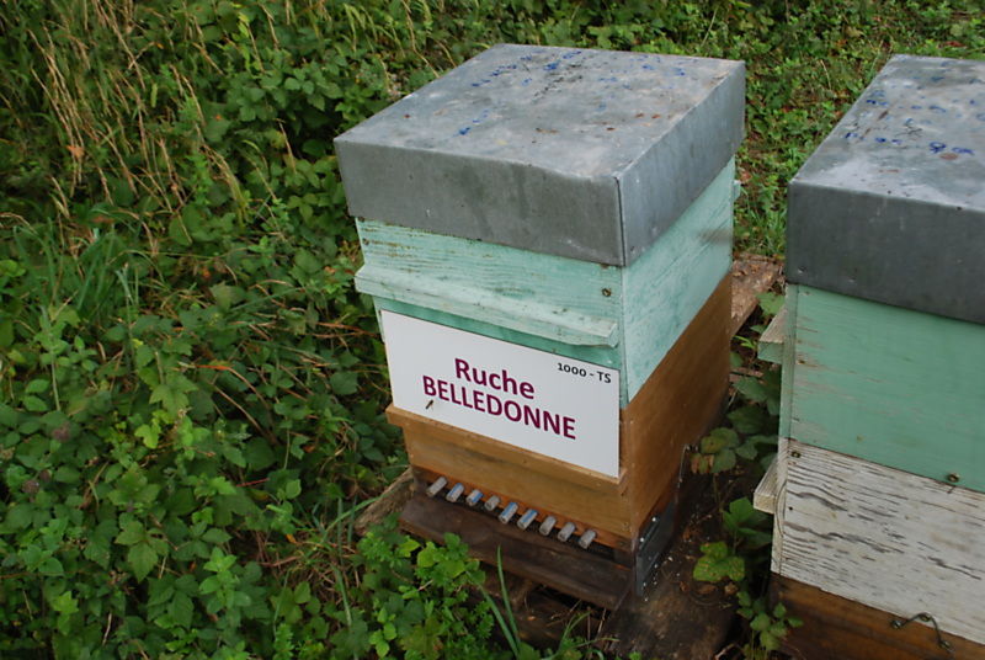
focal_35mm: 33
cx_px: 492
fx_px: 904
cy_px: 330
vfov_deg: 40.1
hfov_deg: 57.2
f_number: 5.6
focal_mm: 22
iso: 200
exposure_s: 1/60
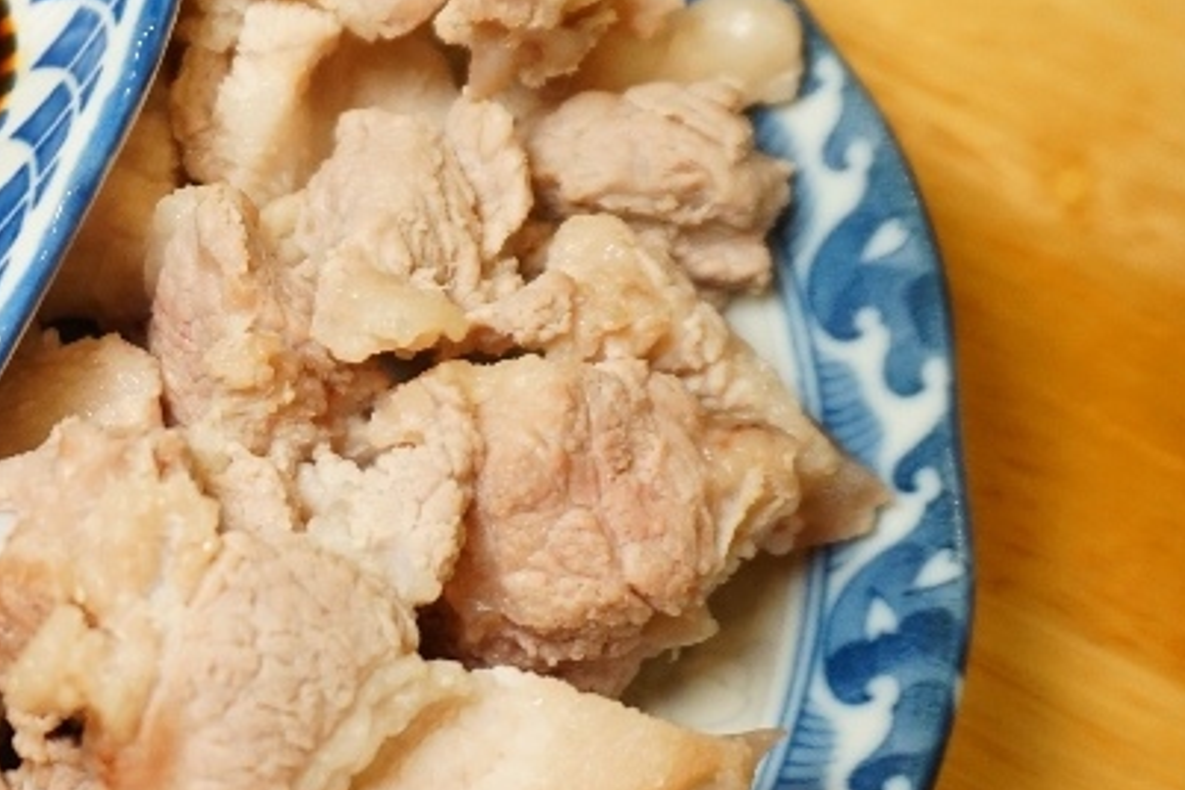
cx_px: -47
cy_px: 435
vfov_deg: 16.3
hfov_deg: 23.0
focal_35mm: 84
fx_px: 2765
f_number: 4
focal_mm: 22
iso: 640
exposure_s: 1/60
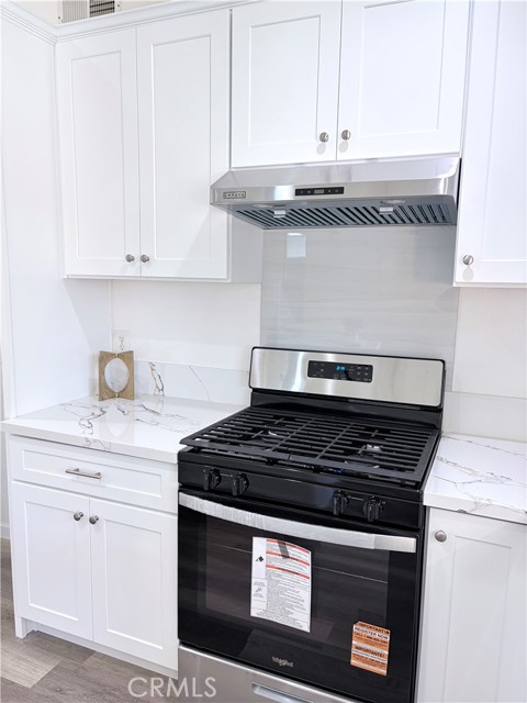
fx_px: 528
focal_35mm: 26
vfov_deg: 67.3
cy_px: 352
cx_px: 264
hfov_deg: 53.1
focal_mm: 5.96
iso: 80
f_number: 1.6
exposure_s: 1/60
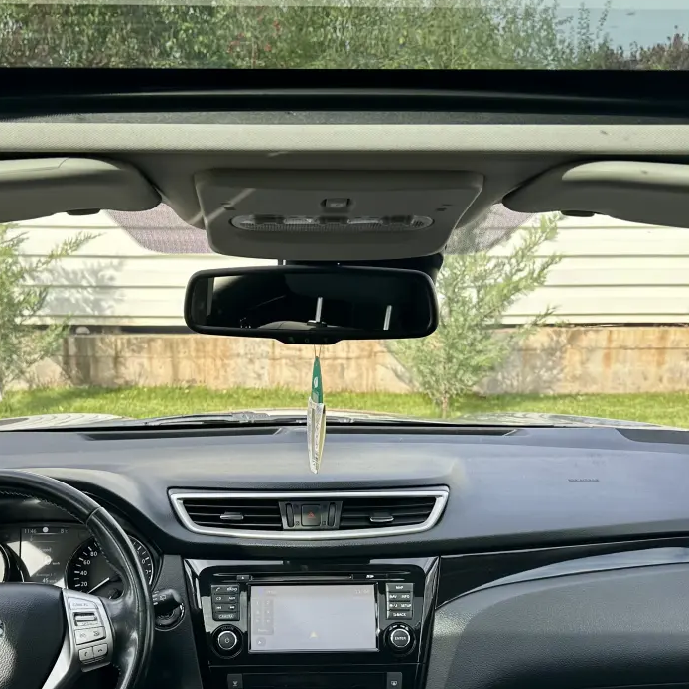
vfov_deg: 37.6
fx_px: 991
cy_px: 497
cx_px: 296
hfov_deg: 38.3
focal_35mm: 44
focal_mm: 6.86
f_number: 1.78
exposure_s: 1/829
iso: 80
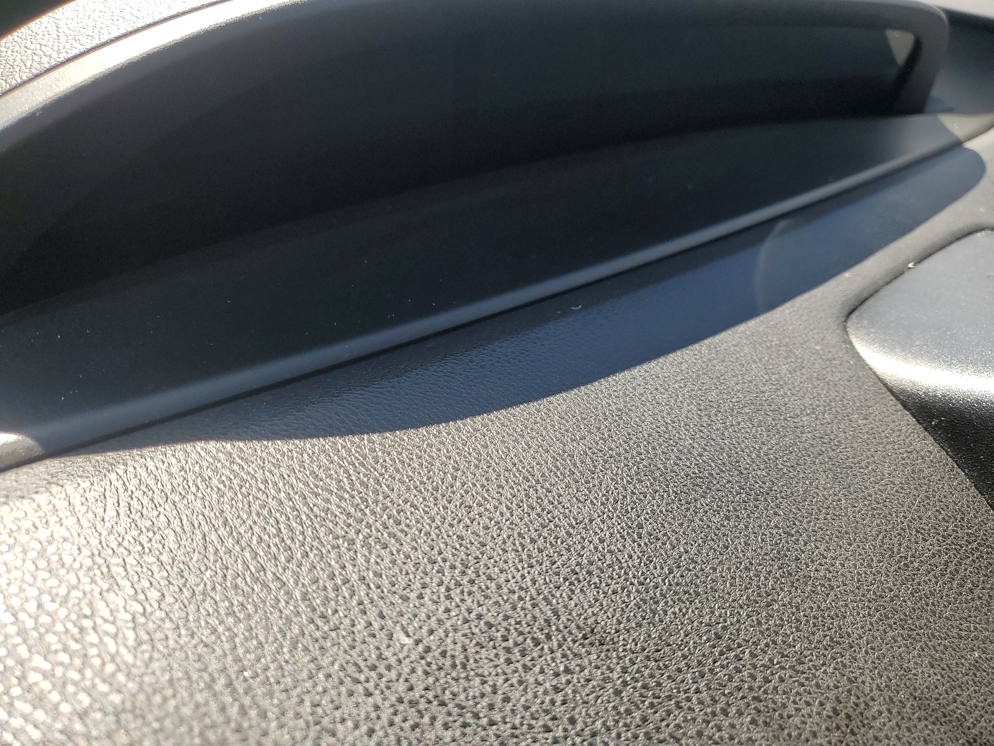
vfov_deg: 53.1
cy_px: 373
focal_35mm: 26
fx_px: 747
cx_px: 497
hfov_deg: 67.3
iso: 50
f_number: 1.5
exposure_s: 1/769
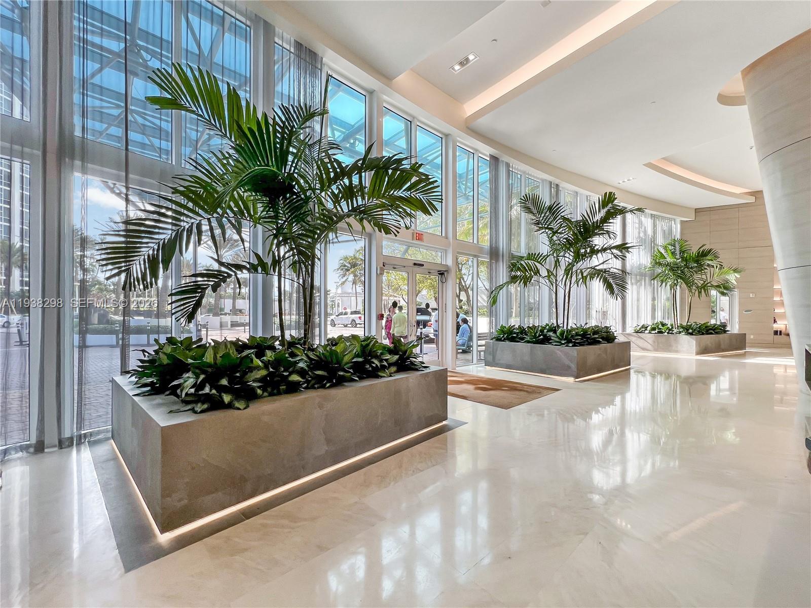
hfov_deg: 106.2
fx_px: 305
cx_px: 406
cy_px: 304
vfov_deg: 89.9
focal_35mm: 13
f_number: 1.8
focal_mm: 1.57
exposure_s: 1/120
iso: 50
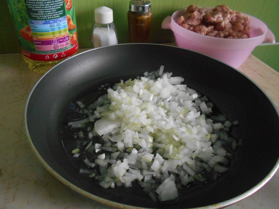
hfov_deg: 67.3
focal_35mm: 26
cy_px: 104
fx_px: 210
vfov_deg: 53.1
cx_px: 140
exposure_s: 1/100
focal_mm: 4.6
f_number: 3.2
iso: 800
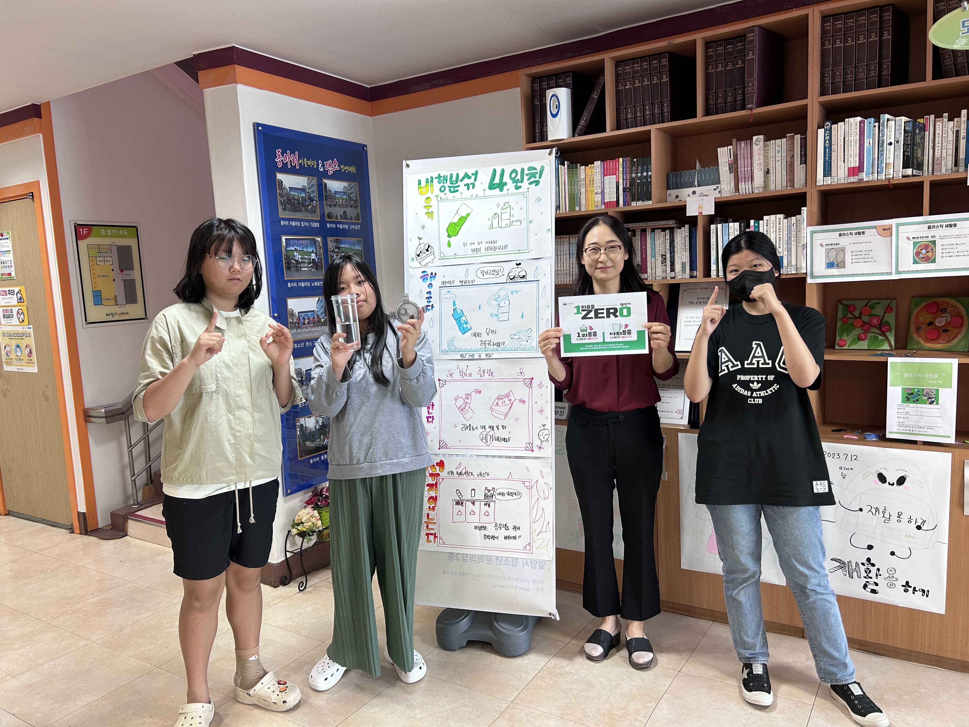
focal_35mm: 26
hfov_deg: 67.3
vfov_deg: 53.1
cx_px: 484
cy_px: 364
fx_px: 728
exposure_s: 1/60
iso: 80
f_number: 1.5
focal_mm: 5.7
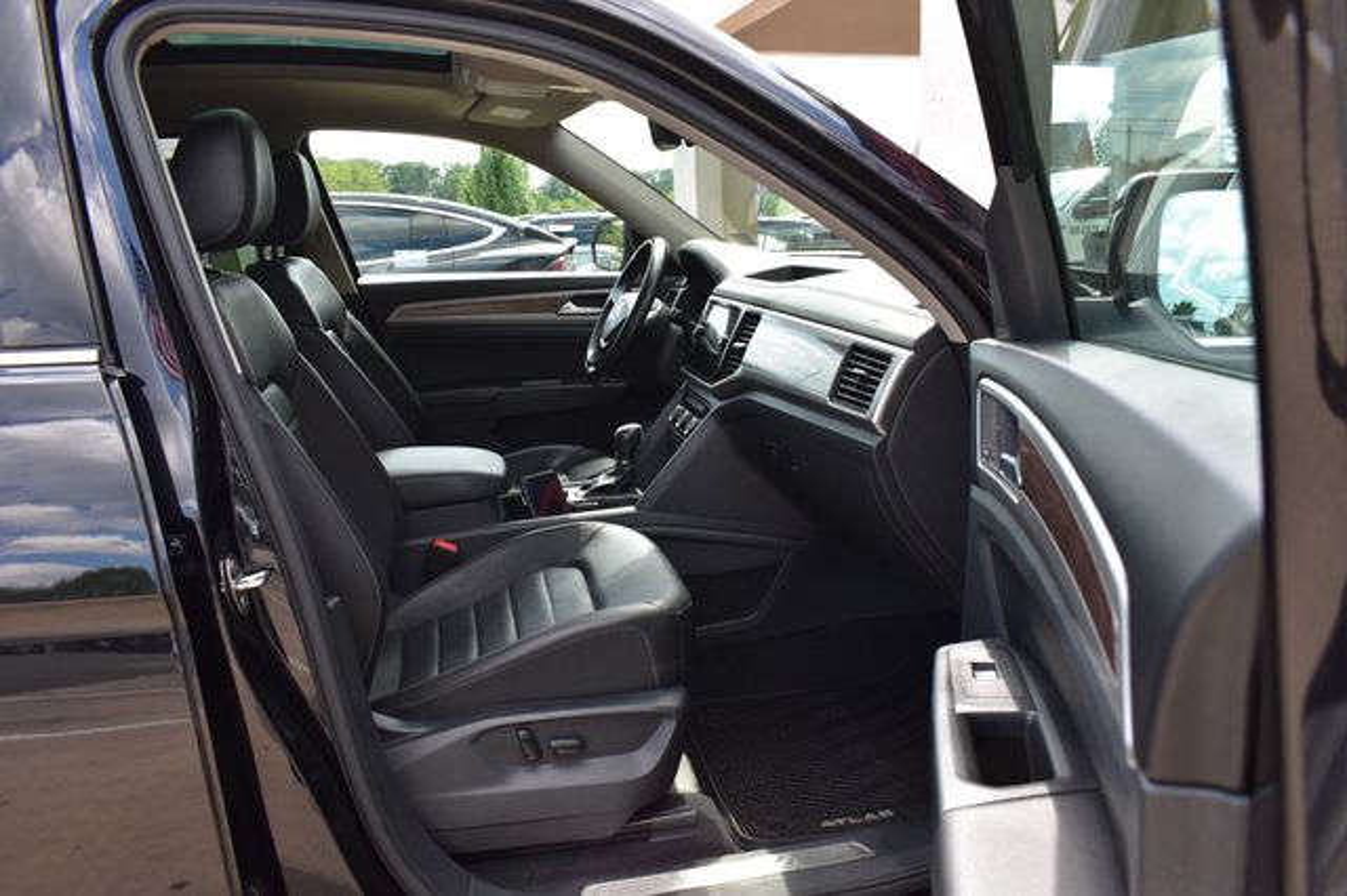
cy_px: 448
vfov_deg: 47.9
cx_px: 674
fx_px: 1010
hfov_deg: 67.4
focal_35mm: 27
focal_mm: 18
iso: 400
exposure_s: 1/160
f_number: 9
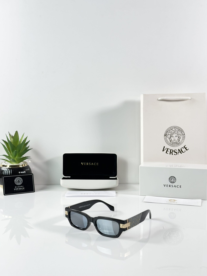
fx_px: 383
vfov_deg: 39.7
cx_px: 104
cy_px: 138
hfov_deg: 30.3
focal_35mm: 48
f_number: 1.78
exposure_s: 1/100
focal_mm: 6.86
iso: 80
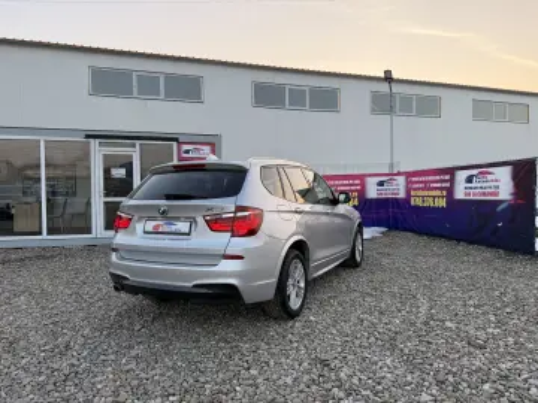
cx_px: 269
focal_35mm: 24
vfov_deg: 56.8
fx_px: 373
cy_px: 202
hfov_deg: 71.6
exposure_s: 1/365
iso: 100
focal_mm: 6.76
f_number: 1.78
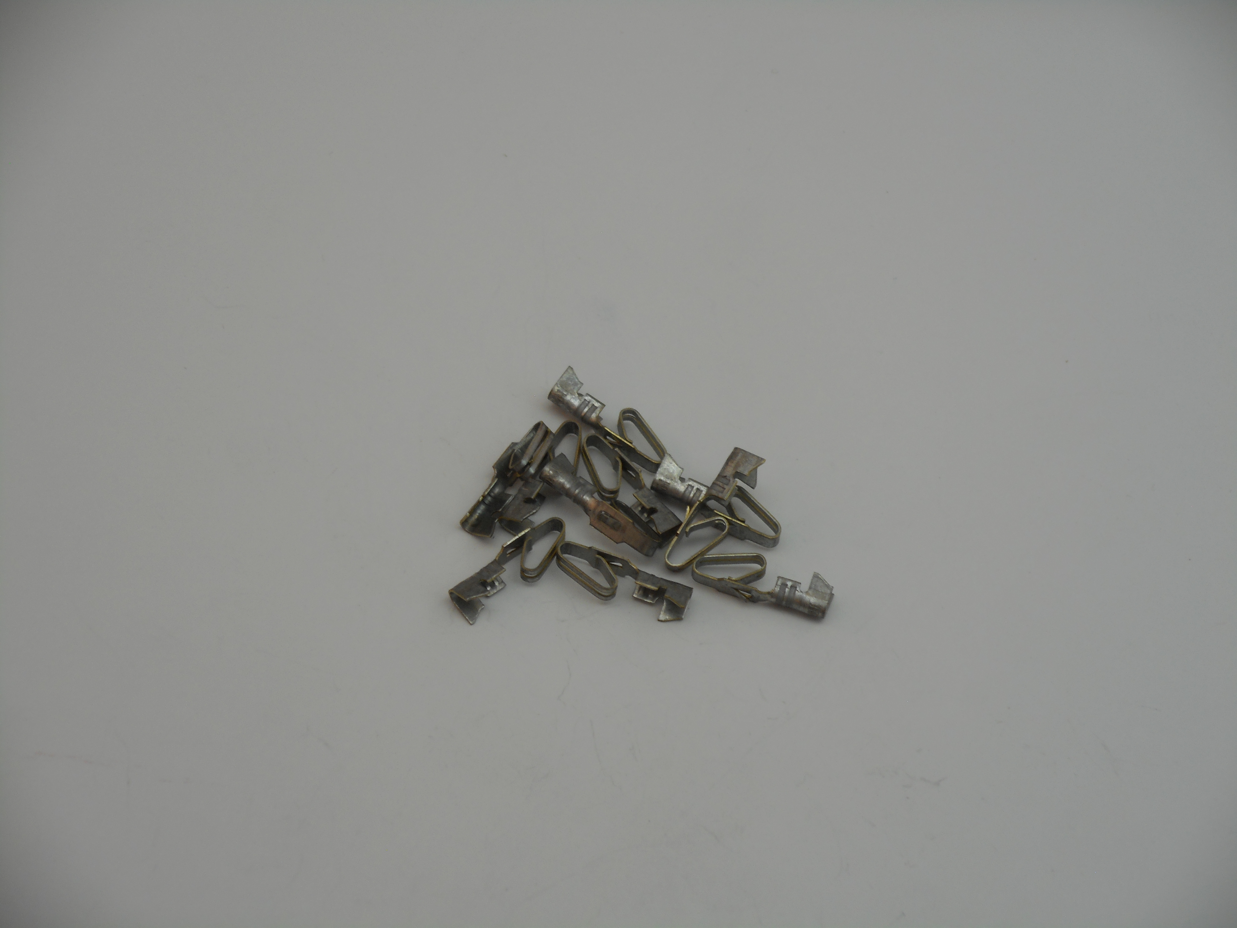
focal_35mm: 102
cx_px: 618
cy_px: 464
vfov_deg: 14.5
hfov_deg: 19.3
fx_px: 3645
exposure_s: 1/60
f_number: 5.8
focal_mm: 18.2
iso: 80
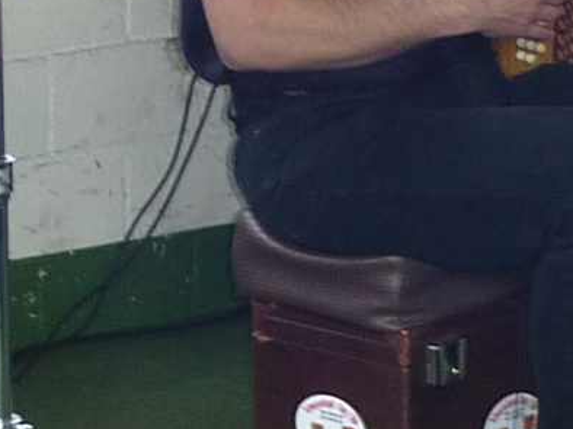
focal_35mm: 233
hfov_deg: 8.5
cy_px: -4
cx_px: 313
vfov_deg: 6.4
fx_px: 3855
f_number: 3
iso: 125
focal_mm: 6.4
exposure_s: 1/30
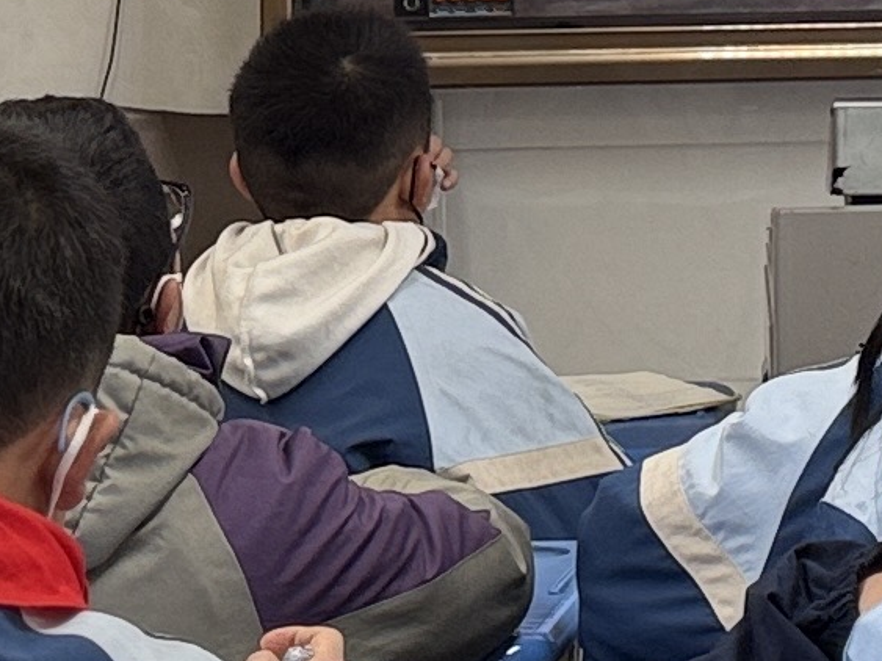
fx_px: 4382
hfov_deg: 11.2
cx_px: 1147
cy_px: -412
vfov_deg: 8.4
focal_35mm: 172
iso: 100
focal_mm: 6.76
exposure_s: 1/100
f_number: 1.78
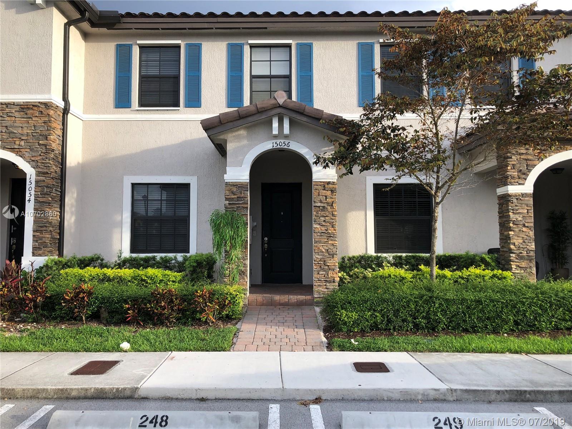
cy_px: 214
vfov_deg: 49.7
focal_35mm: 28
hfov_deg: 63.4
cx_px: 286
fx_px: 463
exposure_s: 1/279
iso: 20
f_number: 1.8
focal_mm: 3.99
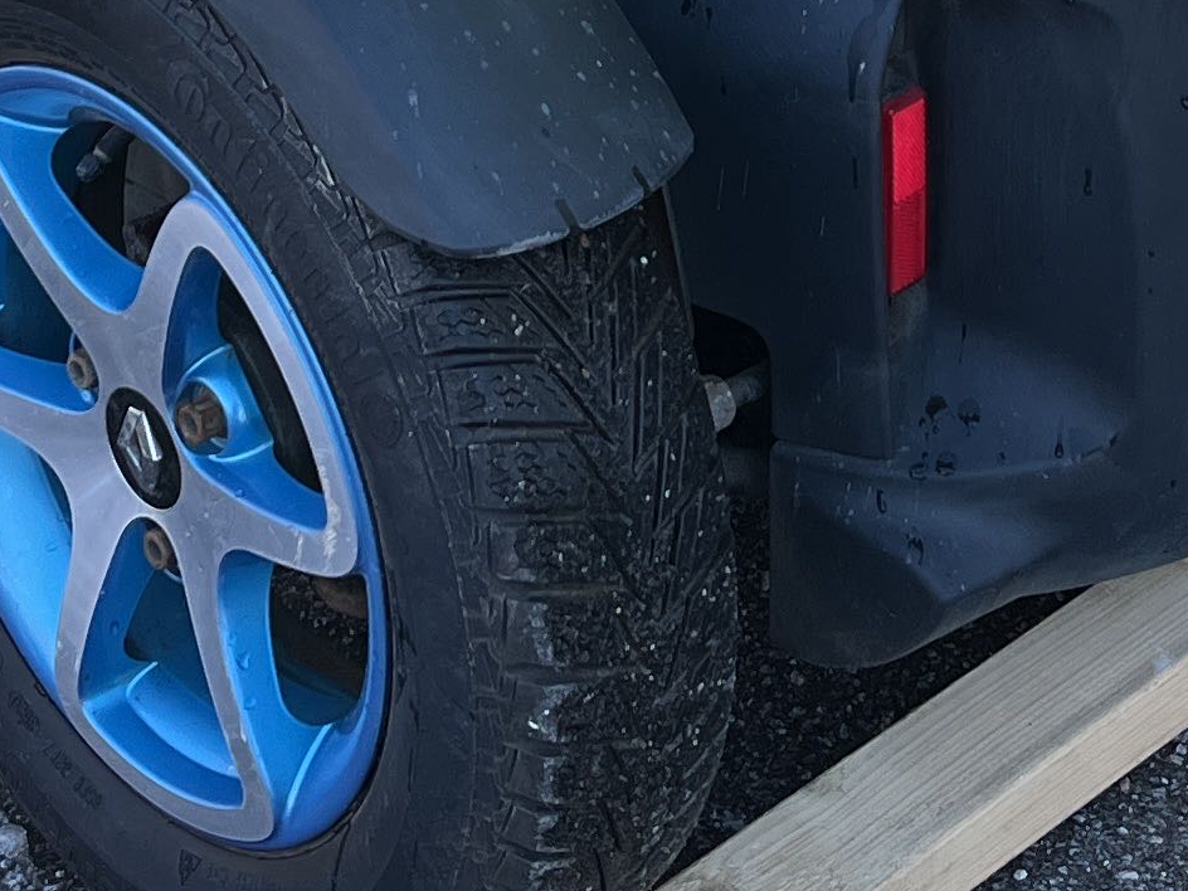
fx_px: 3809
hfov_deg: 17.7
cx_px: 639
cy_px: -620
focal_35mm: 111
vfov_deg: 12.4
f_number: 1.6
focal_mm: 5.1
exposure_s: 1/437
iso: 50
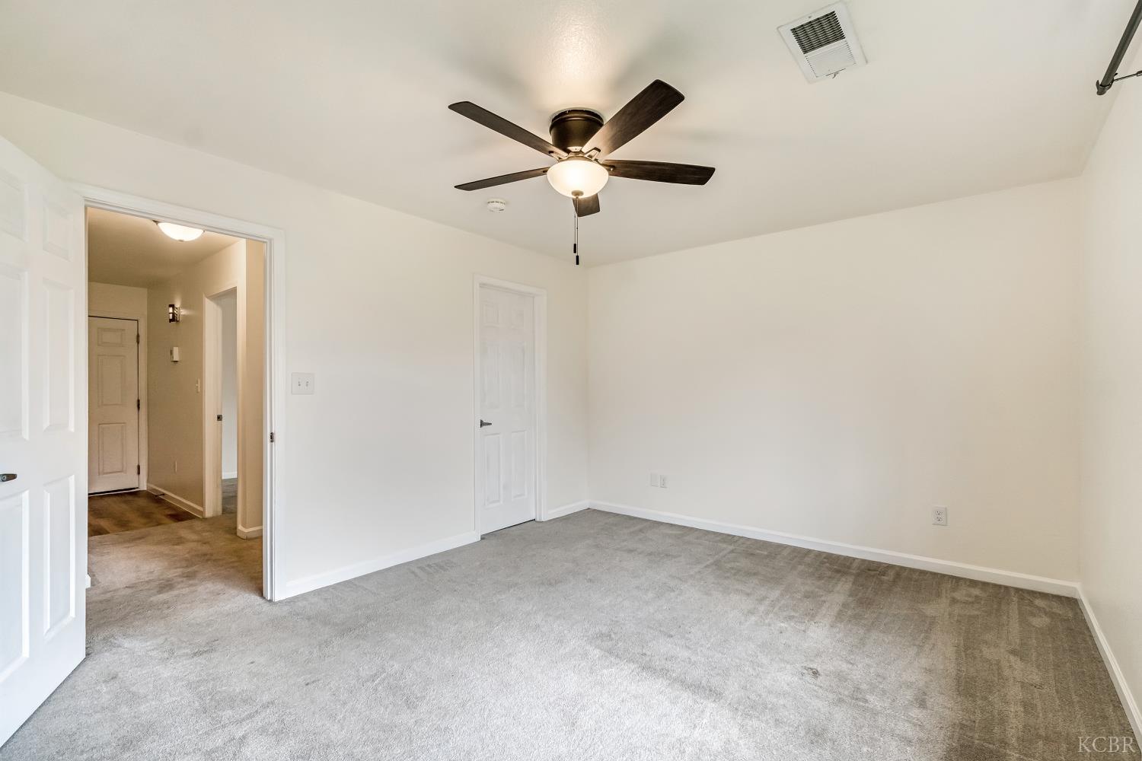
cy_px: 380
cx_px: 571
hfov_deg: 100.4
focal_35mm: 15
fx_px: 476
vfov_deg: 77.3
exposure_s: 1/40
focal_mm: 10
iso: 500
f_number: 9
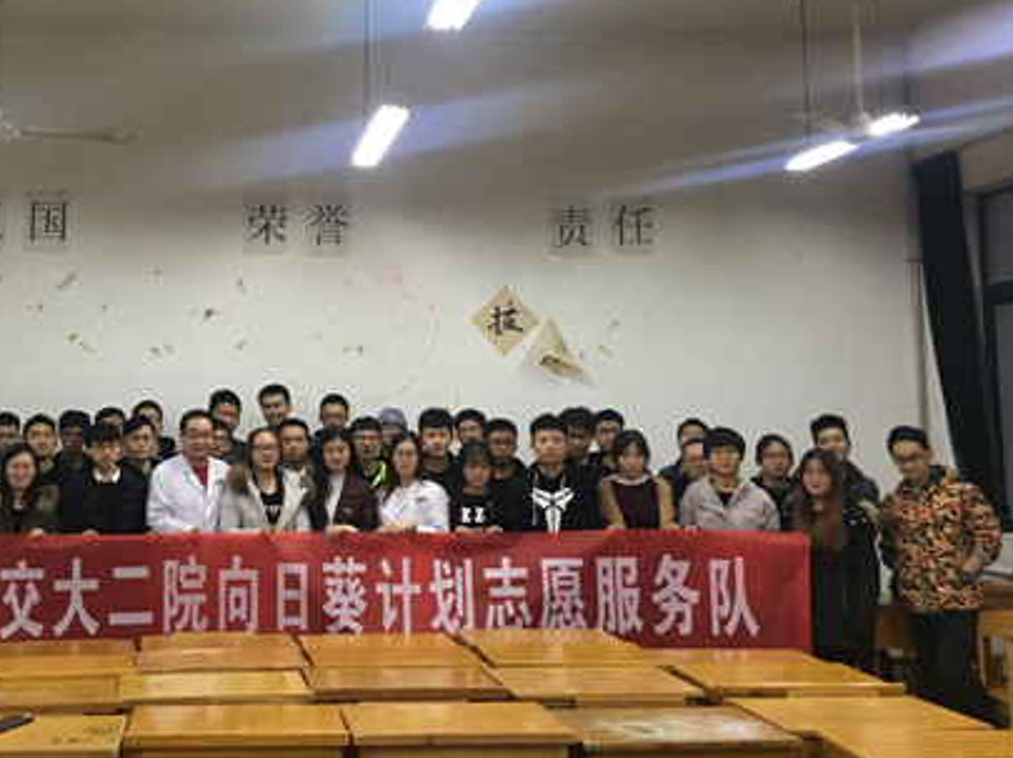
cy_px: 308
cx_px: 273
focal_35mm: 43
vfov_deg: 33.5
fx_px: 1257
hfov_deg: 42.7
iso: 80
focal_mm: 4.15
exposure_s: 1/17
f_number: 2.2
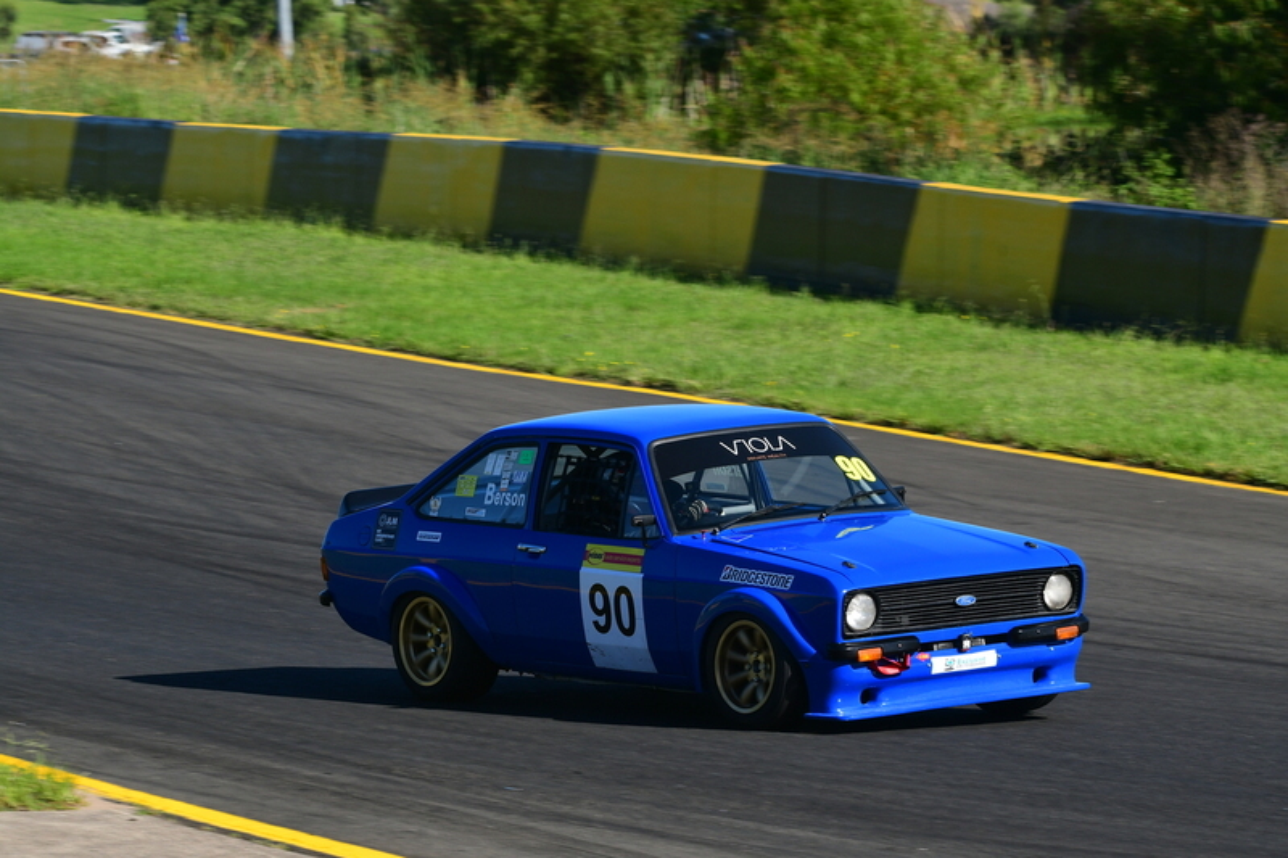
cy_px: 429
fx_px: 10730
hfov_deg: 6.9
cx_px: 644
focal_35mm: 300
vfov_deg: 4.6
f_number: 11
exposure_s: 1/320
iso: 250
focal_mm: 200
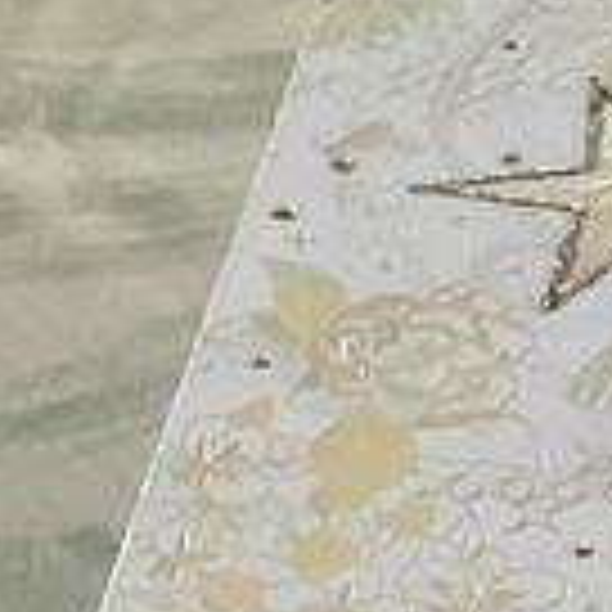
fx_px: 3780
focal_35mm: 189
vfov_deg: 8.6
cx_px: 1449
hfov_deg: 8.5
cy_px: 1382
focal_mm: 3
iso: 64
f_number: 1.8
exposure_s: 1/100
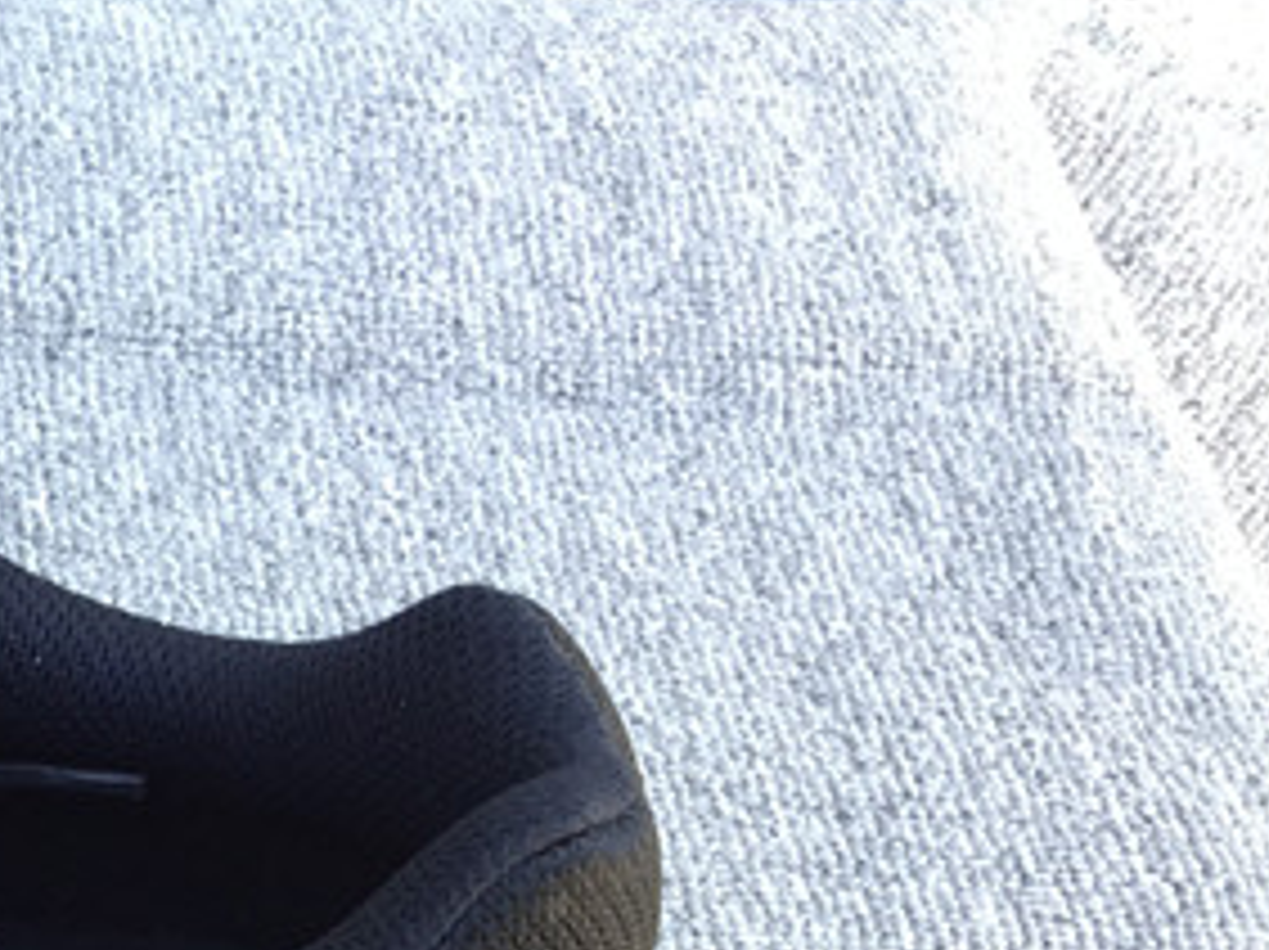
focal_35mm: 99
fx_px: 3626
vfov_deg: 14.2
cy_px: 1290
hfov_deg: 17.4
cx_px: -742
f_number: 2.4
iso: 32
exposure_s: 1/50
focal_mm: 3.3
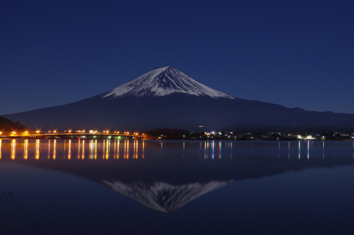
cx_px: 177
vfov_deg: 29.2
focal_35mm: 46
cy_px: 118
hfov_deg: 42.8
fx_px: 452
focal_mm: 30.63
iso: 800
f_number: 8
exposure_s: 15
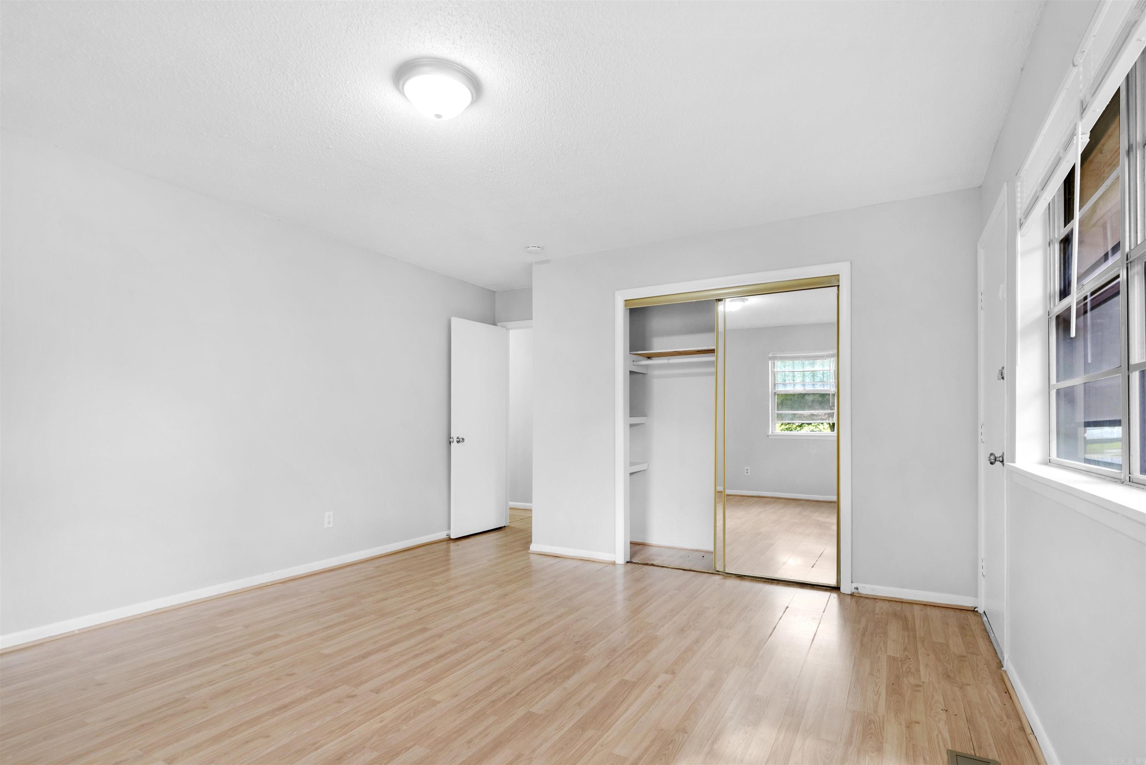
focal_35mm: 17
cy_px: 382
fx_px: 541
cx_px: 573
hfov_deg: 93.3
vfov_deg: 70.5
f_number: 10
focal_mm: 17
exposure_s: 1/3.33
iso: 400
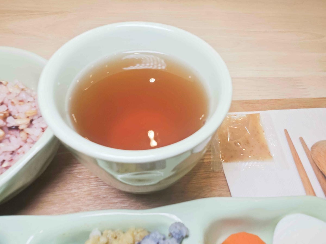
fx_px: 217
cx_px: 163
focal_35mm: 23
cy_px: 122
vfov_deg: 58.9
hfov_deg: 73.9
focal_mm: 2.03
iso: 50
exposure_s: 1/157
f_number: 1.8
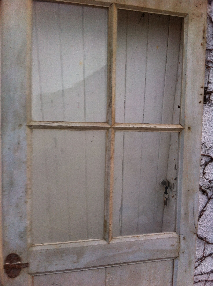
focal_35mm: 35
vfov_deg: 52.7
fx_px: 288
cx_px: 106
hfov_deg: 40.6
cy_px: 143
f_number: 2.8
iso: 80
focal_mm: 3.85
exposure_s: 1/24
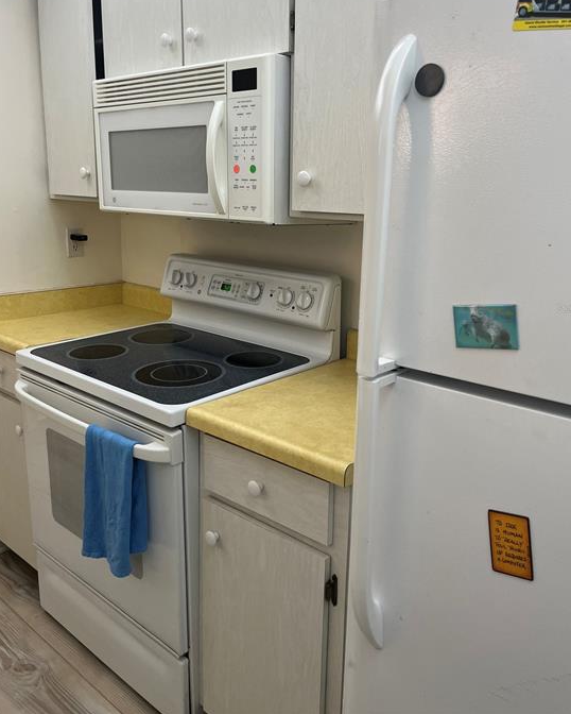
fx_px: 612
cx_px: 299
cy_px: 308
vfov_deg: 60.2
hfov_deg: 50.0
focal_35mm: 29
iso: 125
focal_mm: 5.1
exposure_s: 1/120
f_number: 1.6
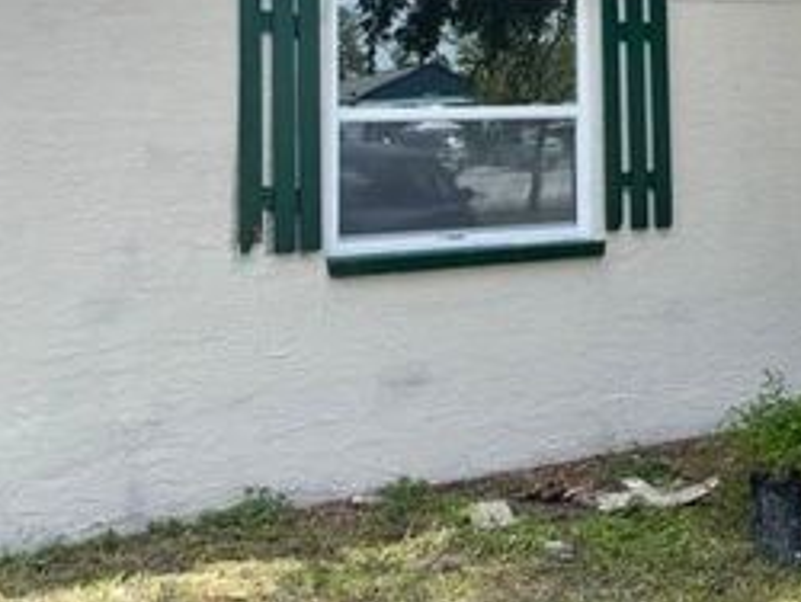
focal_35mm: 52
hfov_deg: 36.0
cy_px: 5
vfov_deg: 26.6
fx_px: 1204
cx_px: 593
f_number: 1.6
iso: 32
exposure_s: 1/1339
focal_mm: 5.1
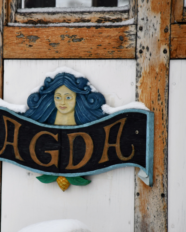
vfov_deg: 6.5
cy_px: 116
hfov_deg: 5.2
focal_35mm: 296
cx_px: 52
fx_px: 2037
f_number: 5.6
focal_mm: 140
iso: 360
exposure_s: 1/1000
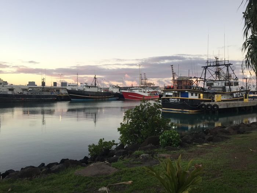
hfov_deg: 61.7
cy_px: 96
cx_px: 128
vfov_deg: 48.2
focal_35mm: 29
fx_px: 215
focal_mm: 4.15
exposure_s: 1/120
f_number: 2.2
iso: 50
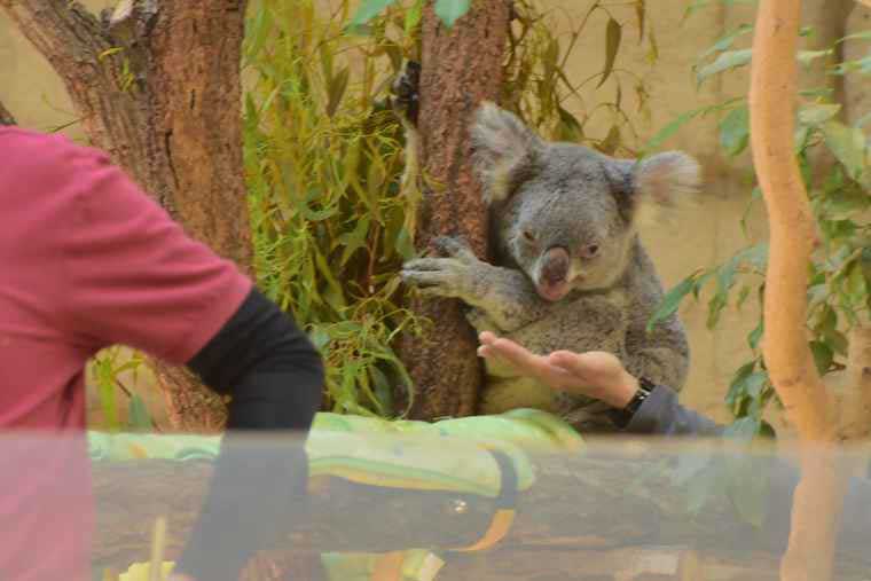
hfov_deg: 4.6
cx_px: 436
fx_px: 10889
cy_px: 290
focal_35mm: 450
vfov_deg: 3.1
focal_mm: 300
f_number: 7.1
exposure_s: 1/40
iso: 1250
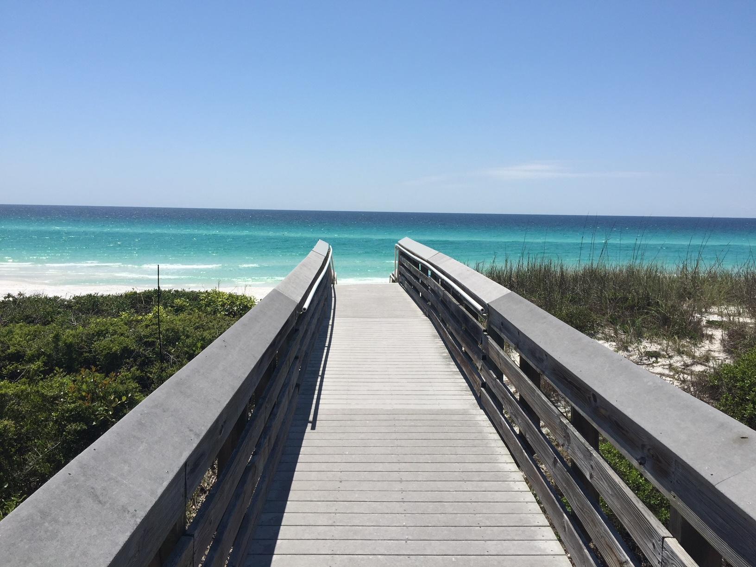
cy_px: 284
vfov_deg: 48.2
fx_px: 633
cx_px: 378
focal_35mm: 29
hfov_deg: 61.7
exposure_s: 1/3300
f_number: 2.2
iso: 32
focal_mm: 4.15
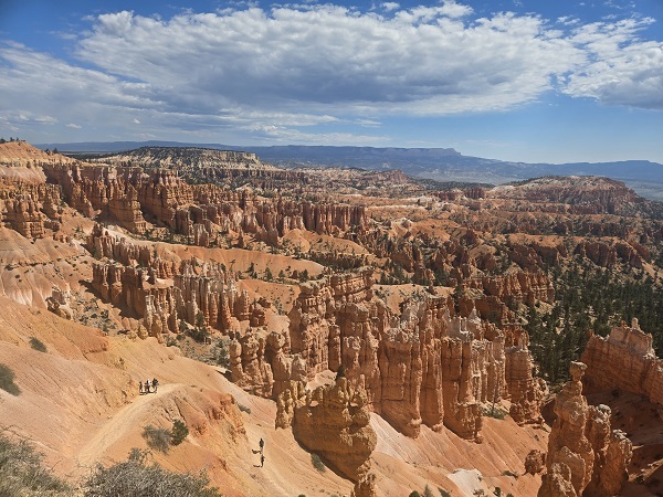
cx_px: 332
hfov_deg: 73.9
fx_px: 441
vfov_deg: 58.9
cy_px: 248
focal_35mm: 23
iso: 25
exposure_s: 1/2937
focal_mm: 5.4
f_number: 1.8
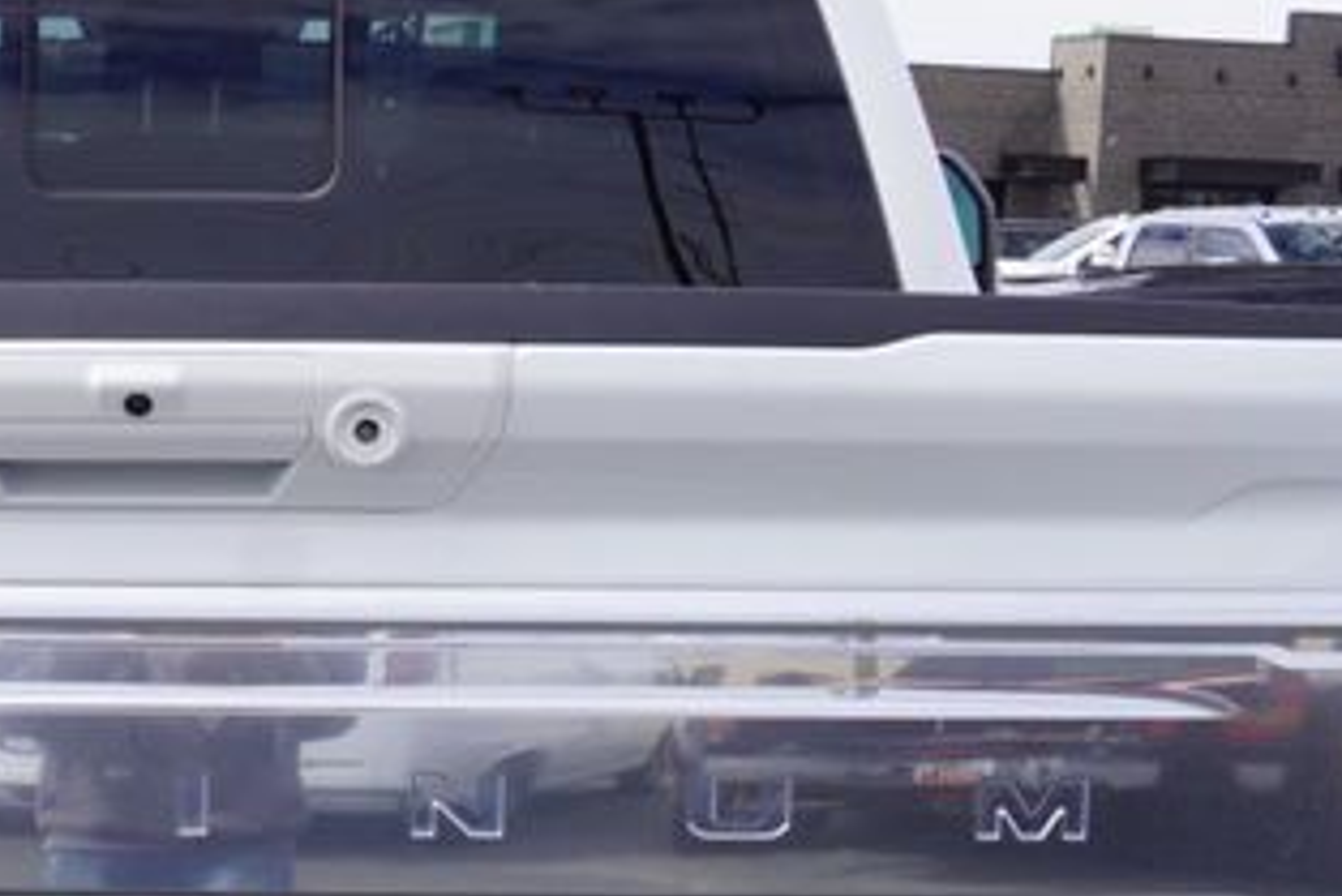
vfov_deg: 12.5
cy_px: 973
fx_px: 4028
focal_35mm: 108
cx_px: 90
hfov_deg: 18.5
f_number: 9
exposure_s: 1/125
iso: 100
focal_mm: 22
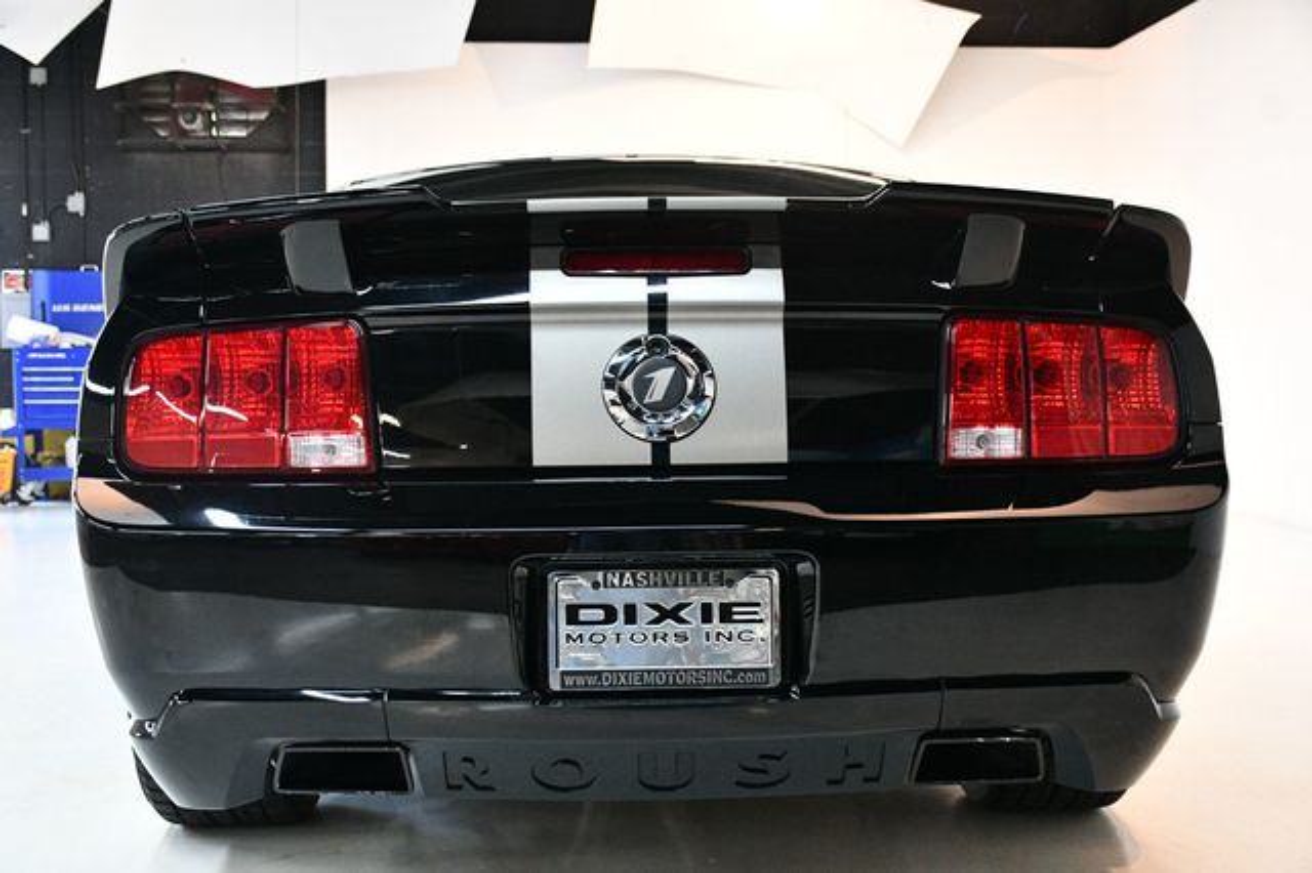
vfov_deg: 29.8
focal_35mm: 45
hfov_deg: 43.6
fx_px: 1639
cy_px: 436
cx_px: 656
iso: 3200
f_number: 4
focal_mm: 30
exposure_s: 1/100
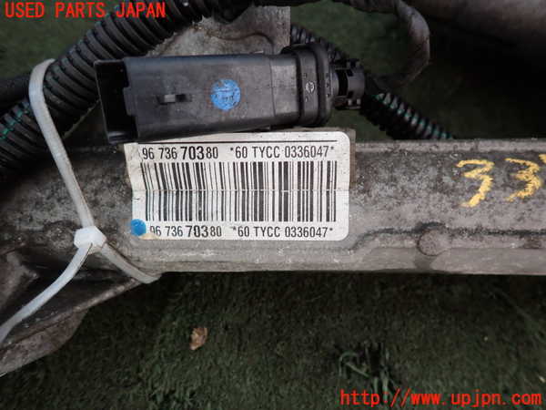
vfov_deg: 54.9
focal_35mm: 25
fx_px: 394
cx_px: 273
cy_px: 205
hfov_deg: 69.4
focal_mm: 4.5
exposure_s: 1/60
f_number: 2
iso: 160
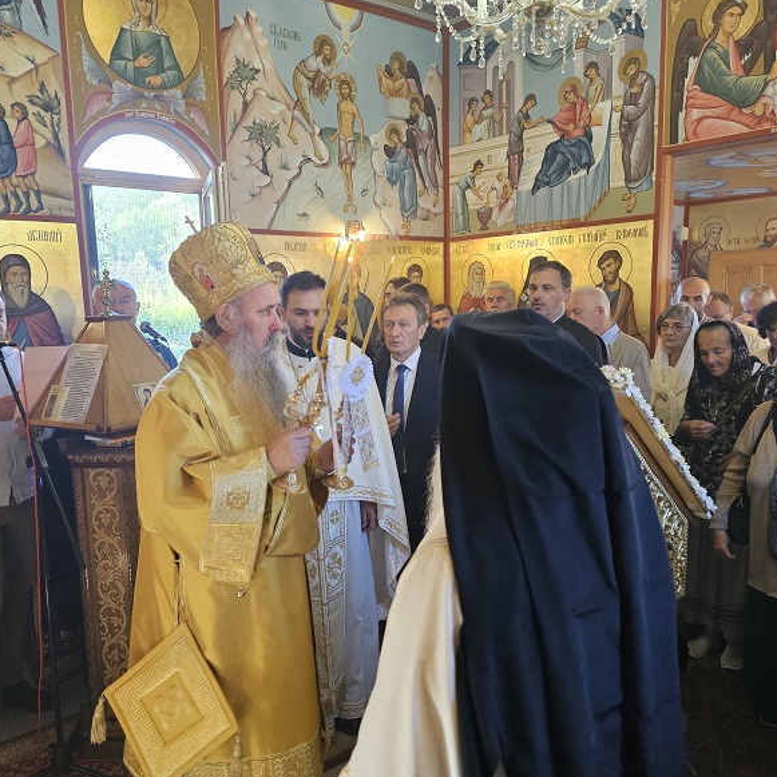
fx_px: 711
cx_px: 369
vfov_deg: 57.3
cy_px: 384
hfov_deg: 57.3
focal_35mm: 28
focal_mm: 6.3
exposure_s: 1/142
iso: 640
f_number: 1.7
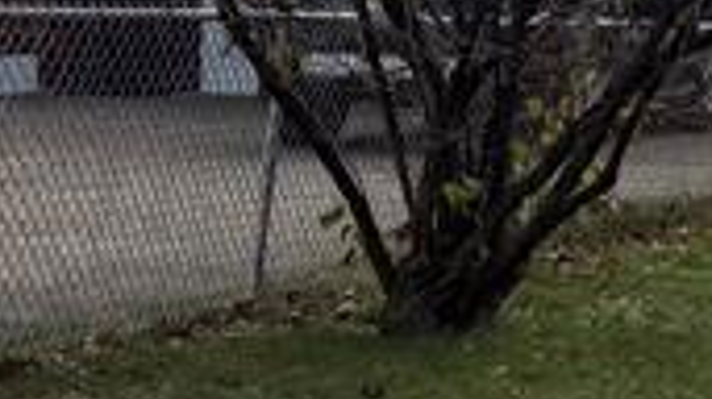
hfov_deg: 10.7
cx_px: 1957
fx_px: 2963
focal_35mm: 157
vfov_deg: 7.7
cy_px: 29
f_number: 1.78
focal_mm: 6.76
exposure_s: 1/7353
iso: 100
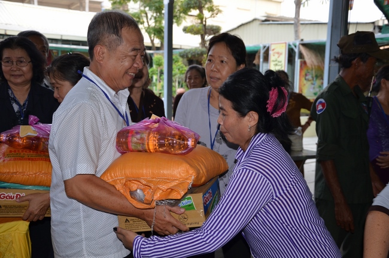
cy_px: 129
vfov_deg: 31.8
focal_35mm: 42
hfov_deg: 46.5
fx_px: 453
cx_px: 194
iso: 640
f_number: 4.5
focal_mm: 28
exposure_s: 1/60
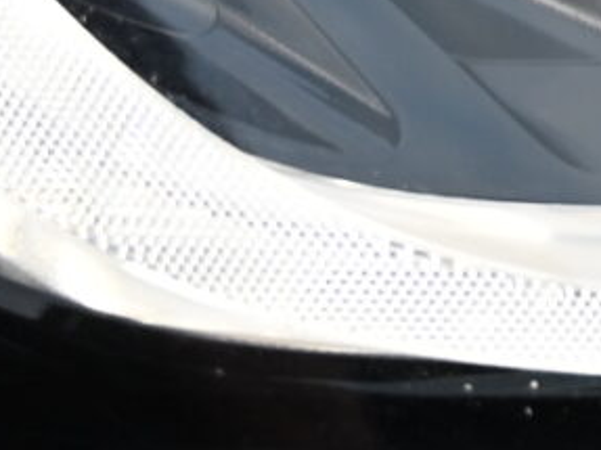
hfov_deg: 7.8
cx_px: 880
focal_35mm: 249
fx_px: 4321
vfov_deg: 5.9
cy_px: -185
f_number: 4
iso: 280
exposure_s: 1/250
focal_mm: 29
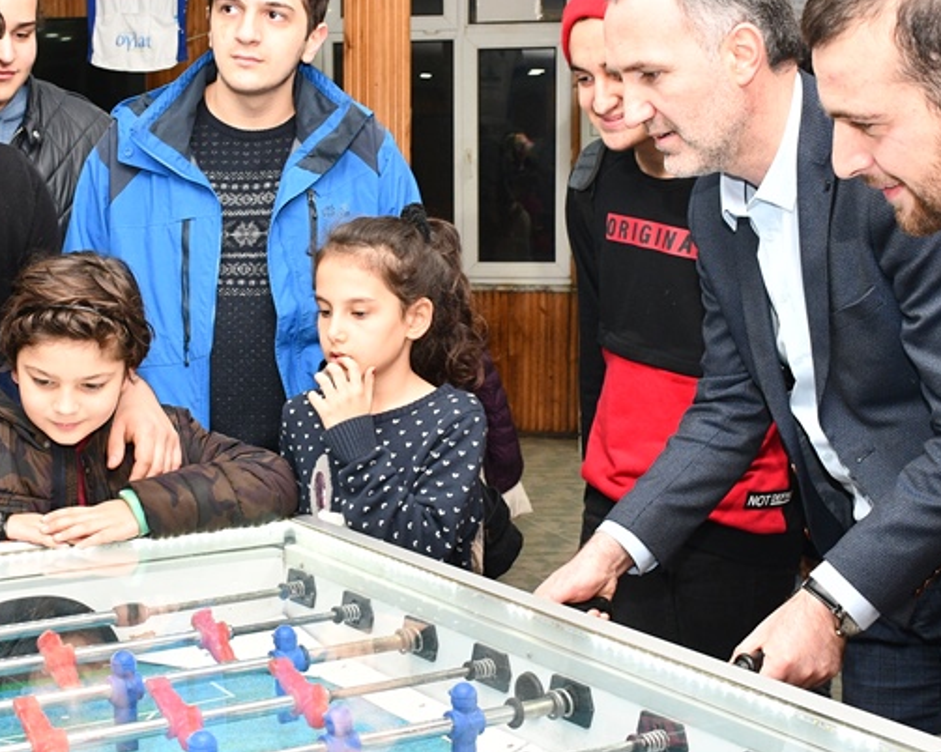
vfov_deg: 23.5
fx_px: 1810
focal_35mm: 65
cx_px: 365
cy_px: 323
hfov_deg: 29.1
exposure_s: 1/60
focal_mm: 23
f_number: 7.1
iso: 1000
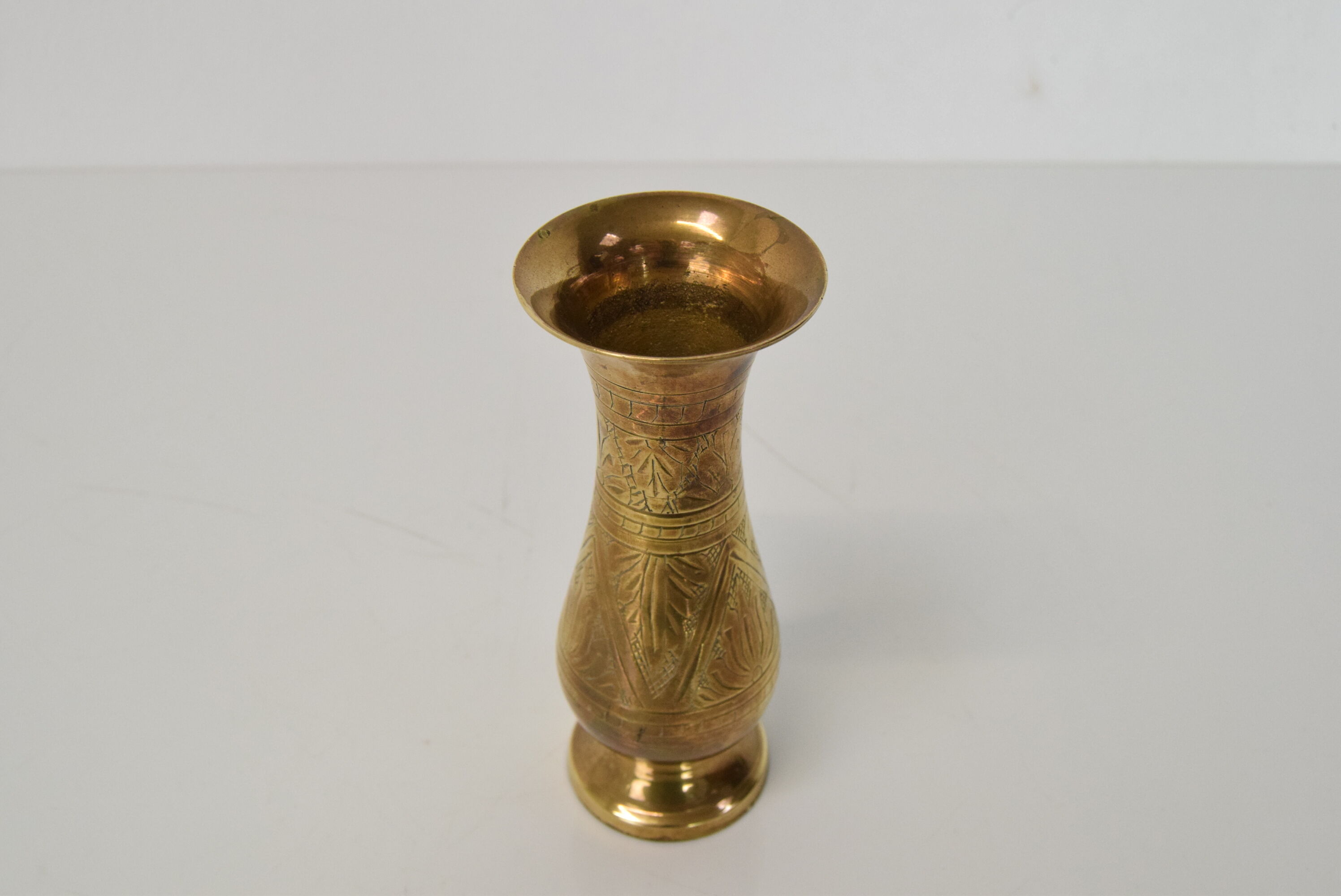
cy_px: 448
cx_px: 670
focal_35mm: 39
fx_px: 1454
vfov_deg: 34.3
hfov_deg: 49.5
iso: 1600
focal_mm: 26
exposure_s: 1/200
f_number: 7.1
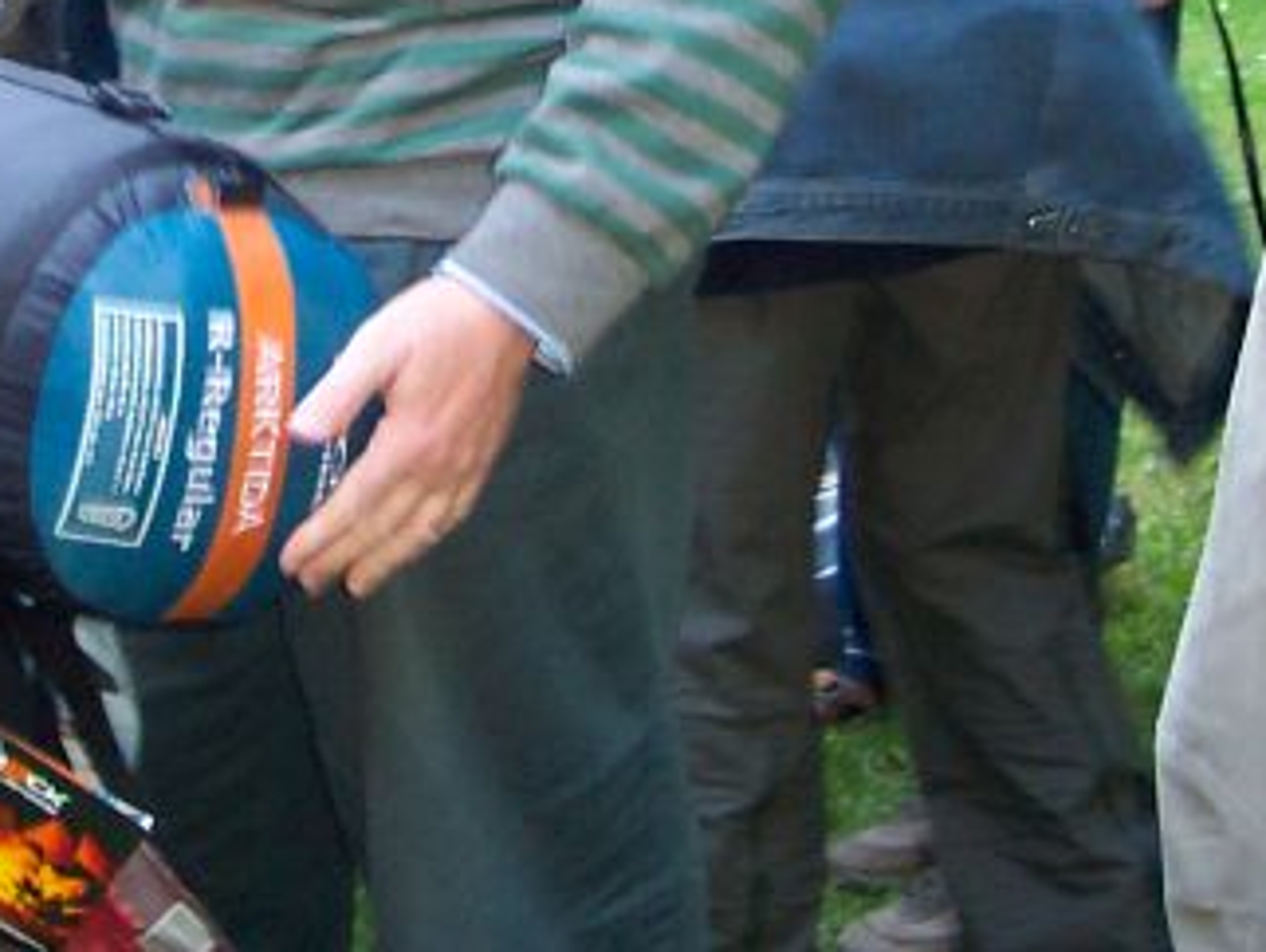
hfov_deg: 19.1
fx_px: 3733
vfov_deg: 14.0
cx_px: 342
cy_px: -224
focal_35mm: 102
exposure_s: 1/30
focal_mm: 8
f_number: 2.8
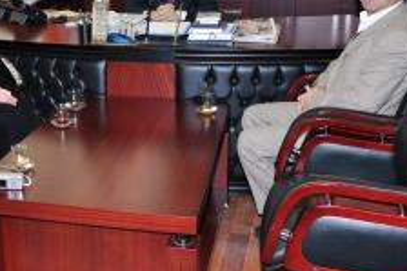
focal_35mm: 54
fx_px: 610
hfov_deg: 36.4
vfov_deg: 24.7
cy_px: 67
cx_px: 127
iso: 200
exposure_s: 1/60
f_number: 4
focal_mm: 18
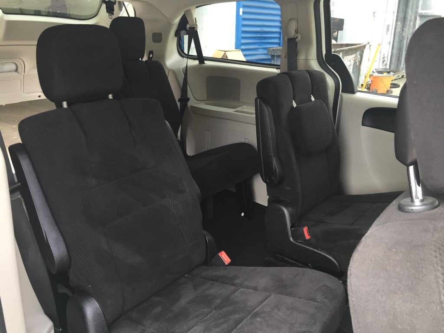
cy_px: 166
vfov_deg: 48.2
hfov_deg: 61.7
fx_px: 372
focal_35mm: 29
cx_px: 222
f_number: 2.2
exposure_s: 1/30
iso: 40
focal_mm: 4.15
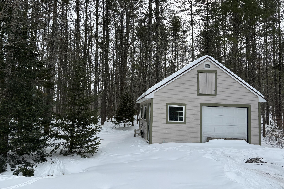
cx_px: 141
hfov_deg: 65.5
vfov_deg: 46.4
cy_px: 95
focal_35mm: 28
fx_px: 221
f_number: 1.6
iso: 50
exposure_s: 1/2288
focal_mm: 5.96
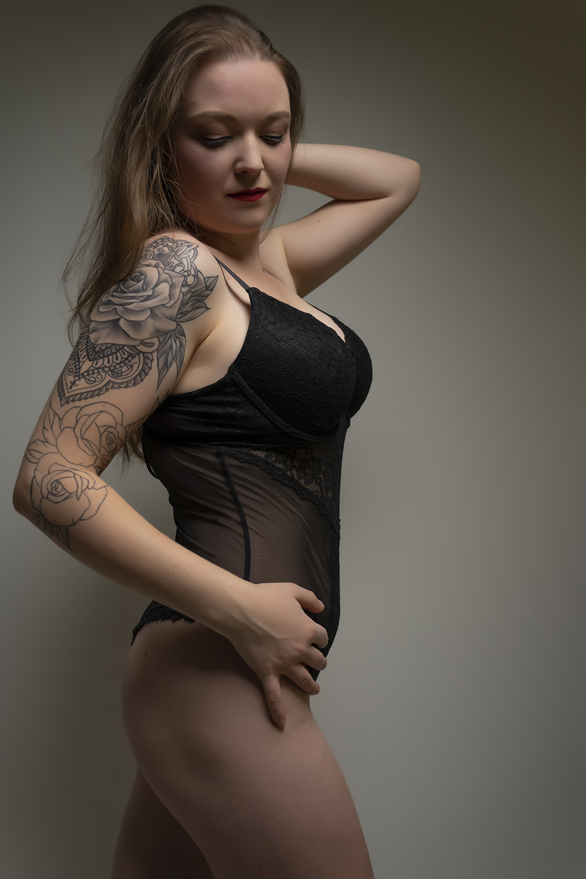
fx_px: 854
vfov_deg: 54.4
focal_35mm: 35
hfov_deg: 37.9
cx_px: 293
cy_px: 440
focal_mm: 35
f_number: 5
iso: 50
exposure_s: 1/200
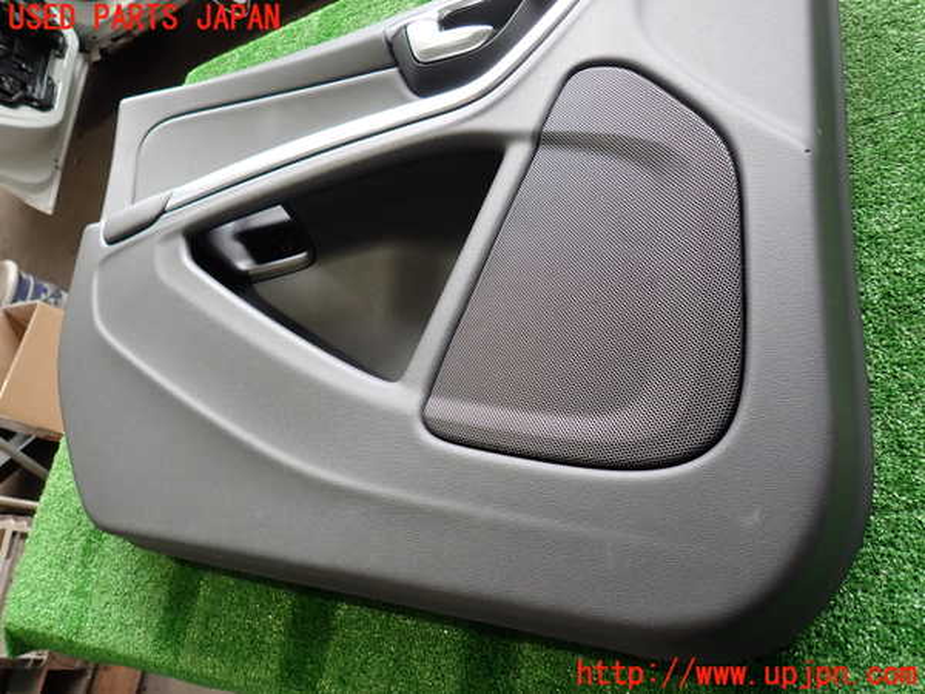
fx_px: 668
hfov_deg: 69.4
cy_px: 347
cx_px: 462
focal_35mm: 25
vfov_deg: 54.9
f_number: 2
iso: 200
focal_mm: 4.5
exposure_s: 1/60
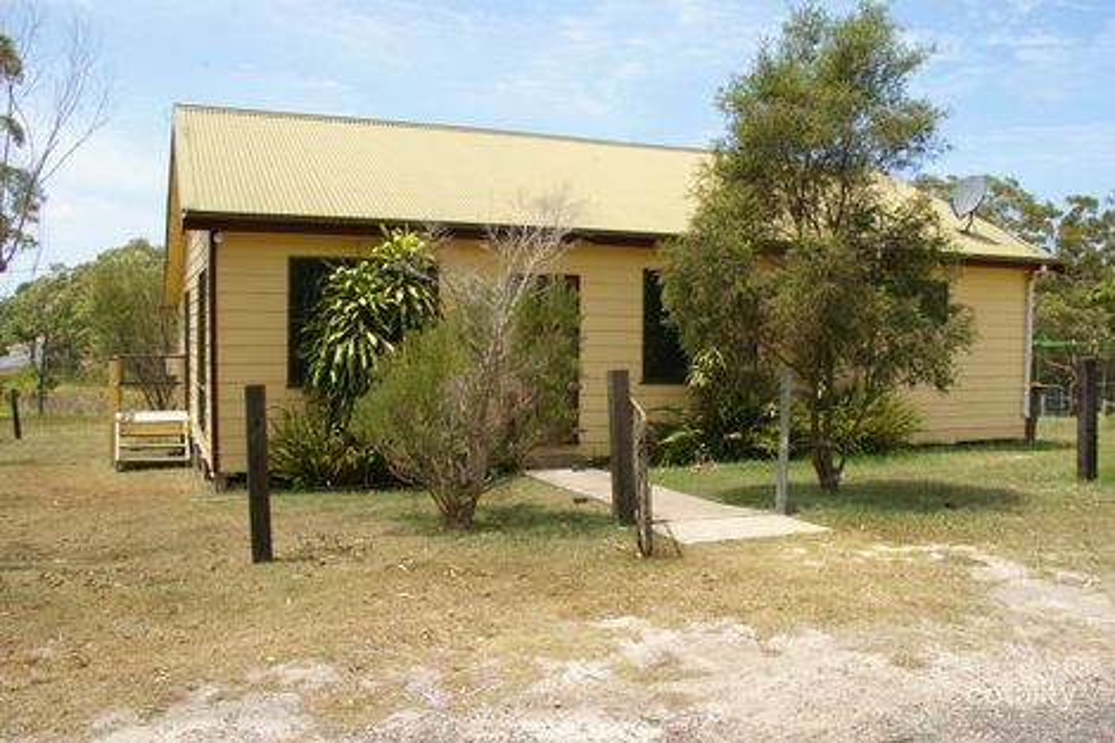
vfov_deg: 39.9
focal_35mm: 33
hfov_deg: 57.2
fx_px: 1022
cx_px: 558
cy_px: 372
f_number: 8
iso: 200
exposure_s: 1/350
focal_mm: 22
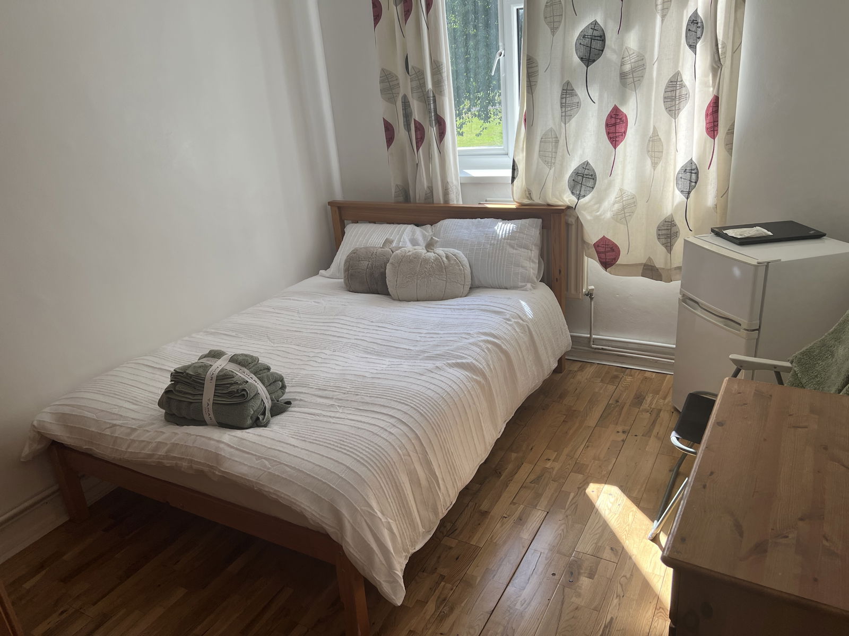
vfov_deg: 53.1
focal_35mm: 26
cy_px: 318
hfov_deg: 67.3
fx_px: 638
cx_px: 424
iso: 50
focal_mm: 5.7
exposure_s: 1/466
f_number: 1.5
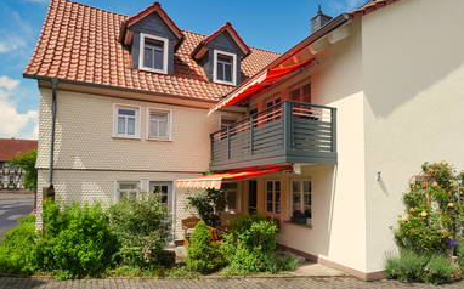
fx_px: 253
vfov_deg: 59.5
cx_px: 237
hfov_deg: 85.1
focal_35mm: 20
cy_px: 140
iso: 200
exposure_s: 1/800
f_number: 5
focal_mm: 9
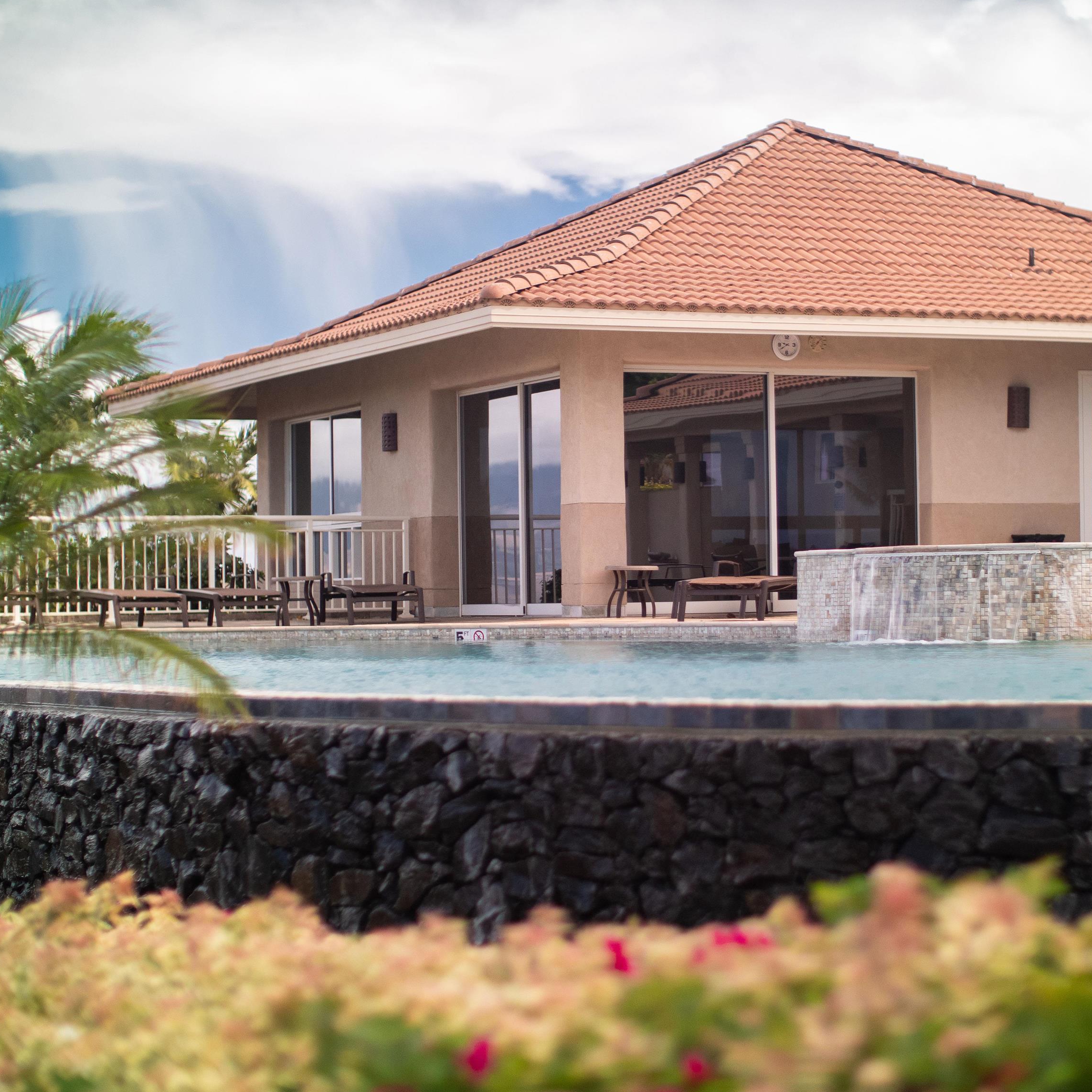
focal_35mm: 76
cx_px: 654
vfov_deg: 22.8
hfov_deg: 22.7
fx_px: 2712
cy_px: 547
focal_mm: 32
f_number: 1.2
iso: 400
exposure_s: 1/100
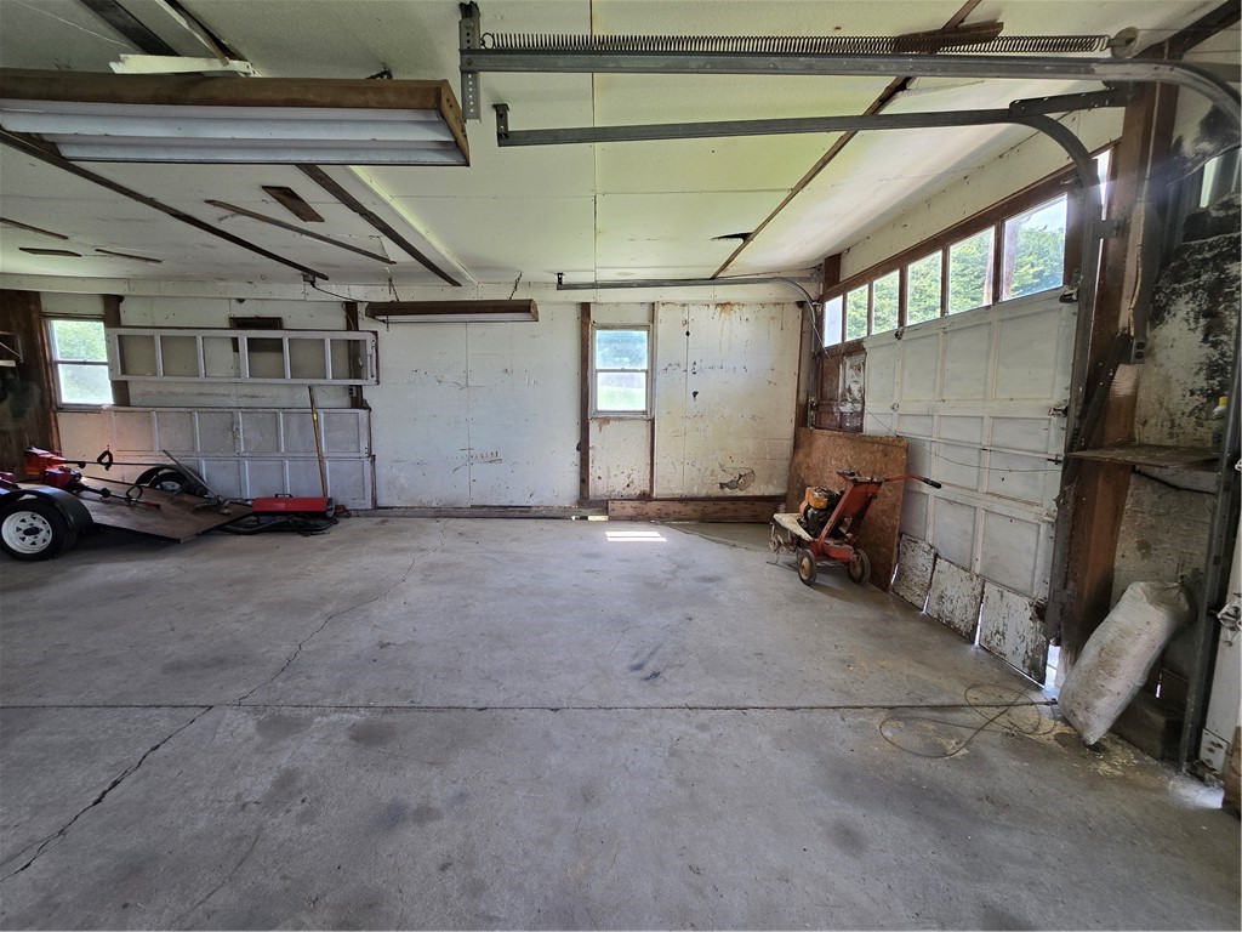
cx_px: 621
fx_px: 466
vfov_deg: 89.9
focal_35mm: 13
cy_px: 466
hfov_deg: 106.2
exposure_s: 1/120
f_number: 2.2
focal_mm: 2.2
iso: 80
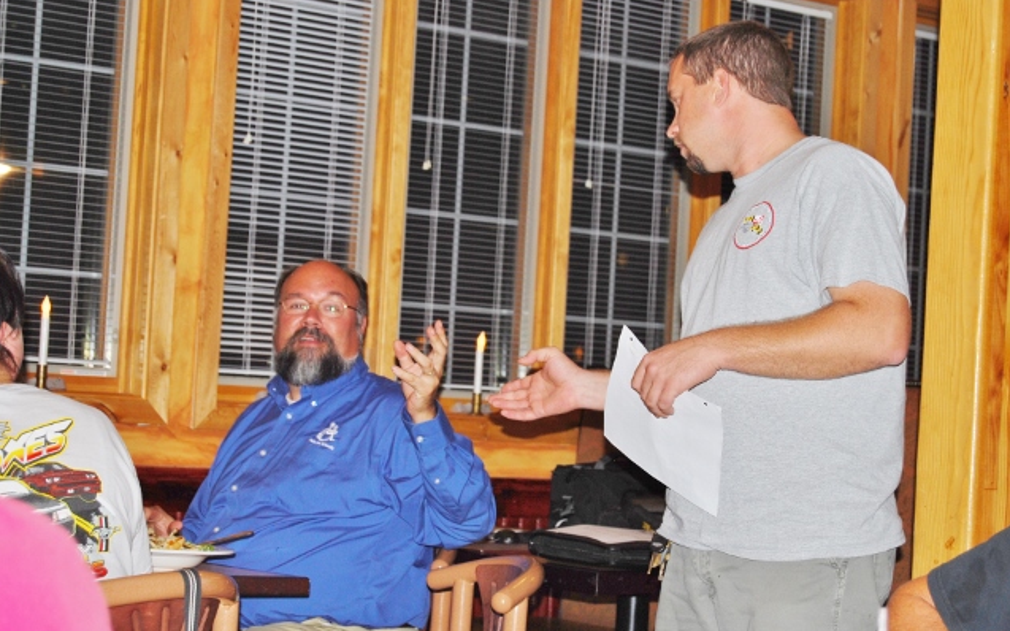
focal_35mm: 85
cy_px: 325
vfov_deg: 15.4
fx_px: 2326
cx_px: 506
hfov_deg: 24.5
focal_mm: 55
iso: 200
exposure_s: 1/60
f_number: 5.6
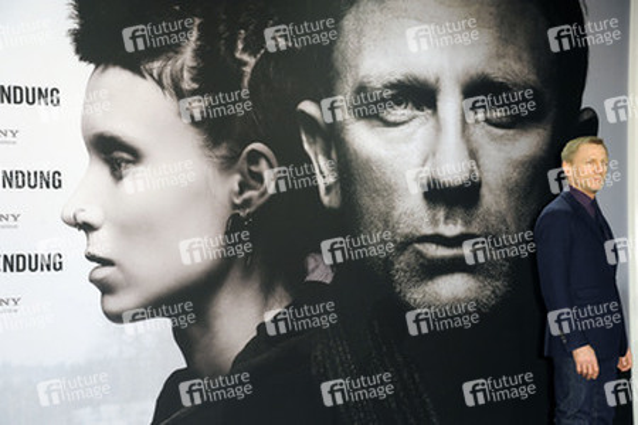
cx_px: 319
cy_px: 212
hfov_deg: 26.0
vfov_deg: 17.5
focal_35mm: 78
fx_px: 1382
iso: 1000
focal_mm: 78
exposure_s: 1/160
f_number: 5.6
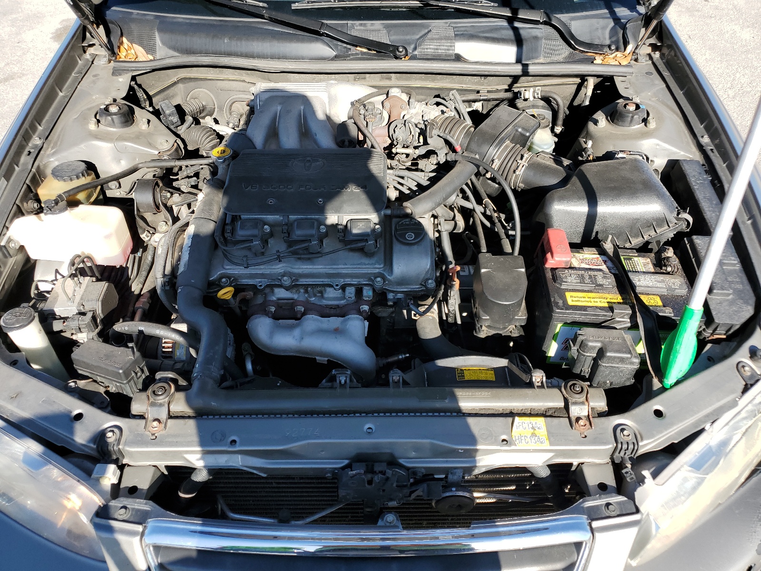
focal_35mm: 26
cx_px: 380
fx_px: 572
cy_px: 286
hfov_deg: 67.3
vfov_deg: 53.1
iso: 50
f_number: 1.5
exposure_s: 1/1111
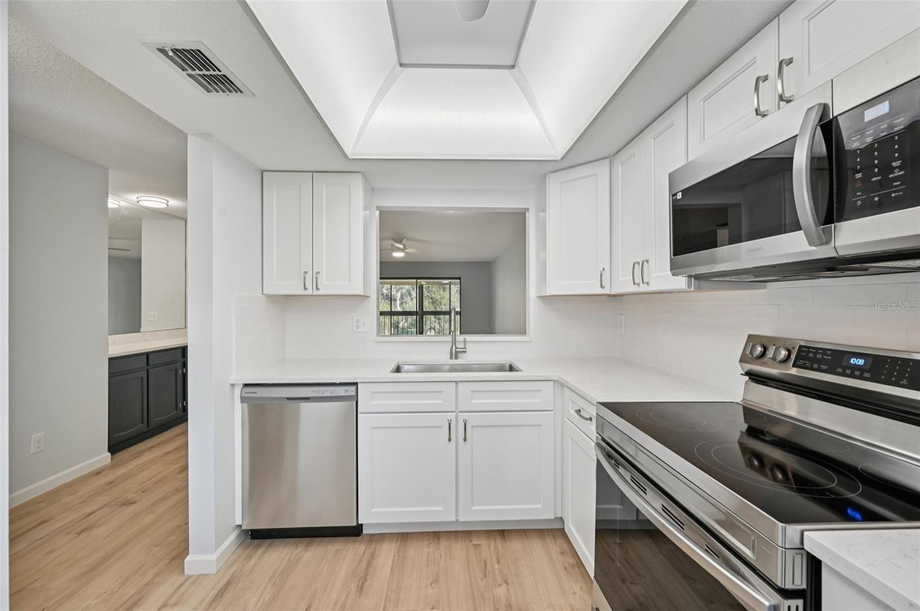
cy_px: 306
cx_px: 460
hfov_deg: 104.3
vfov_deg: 81.1
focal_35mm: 14
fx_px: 357
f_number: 8
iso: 400
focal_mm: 14
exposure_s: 1/125
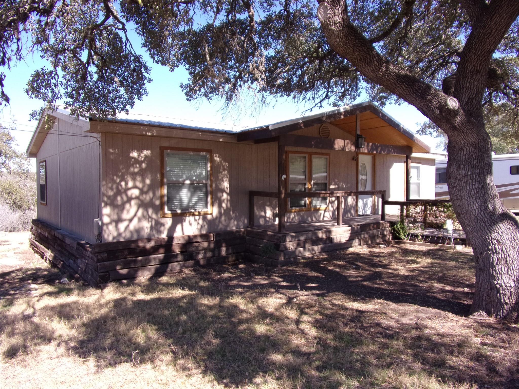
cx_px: 260
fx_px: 360
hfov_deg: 71.6
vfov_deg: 56.8
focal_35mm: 24
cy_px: 194
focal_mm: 4.3
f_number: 3.3
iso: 80
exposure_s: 1/400
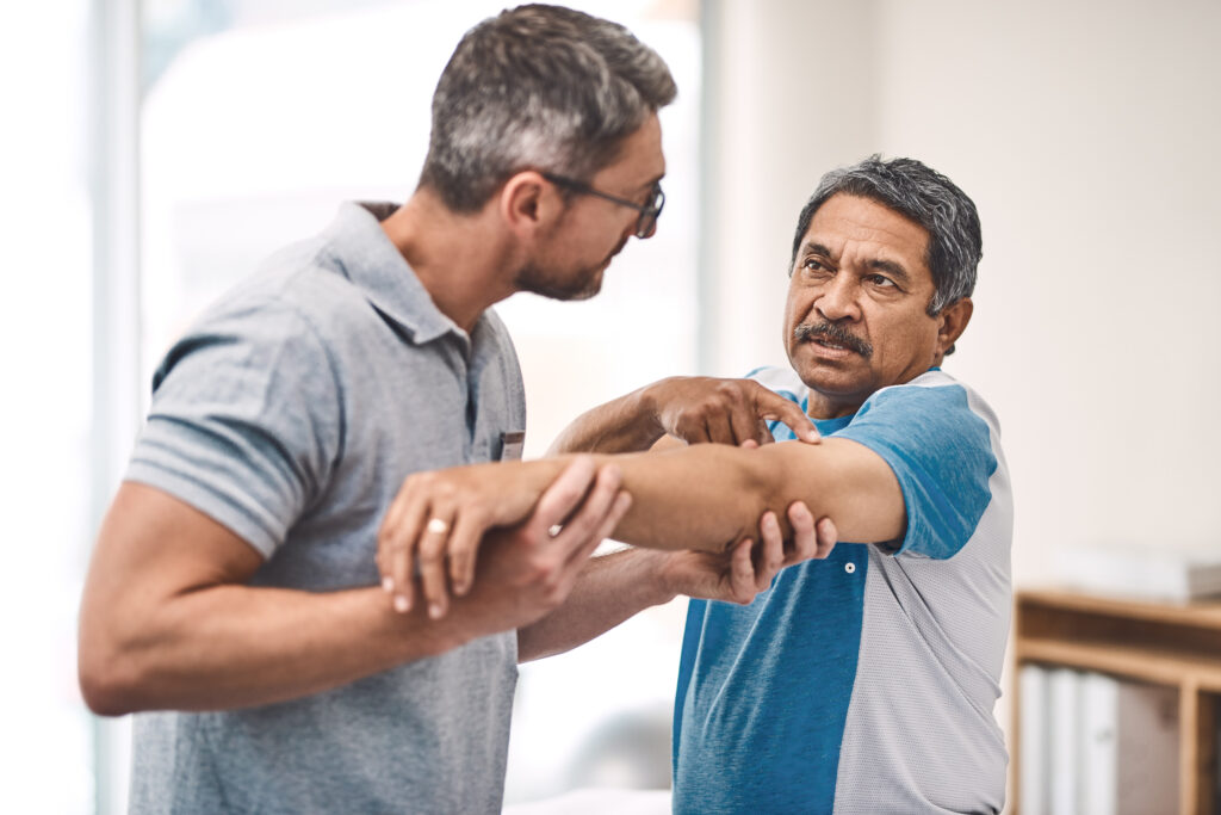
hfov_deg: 23.9
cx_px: 610
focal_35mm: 85
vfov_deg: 16.1
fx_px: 2883
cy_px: 408
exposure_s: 1/500
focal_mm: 85
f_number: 1.8
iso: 200
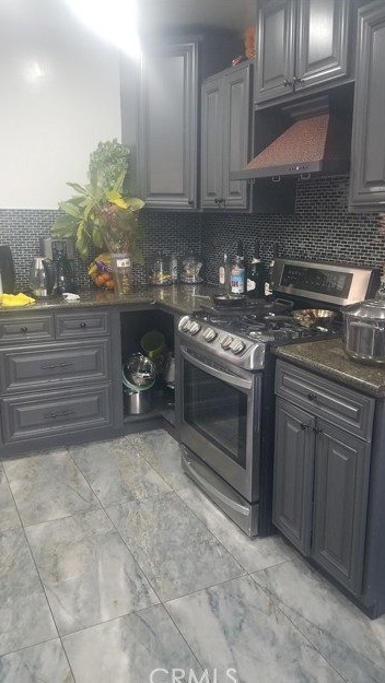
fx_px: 526
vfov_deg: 66.0
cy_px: 344
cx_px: 206
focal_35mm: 29
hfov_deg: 40.2
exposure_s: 1/30
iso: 250
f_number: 1.7
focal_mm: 4.3
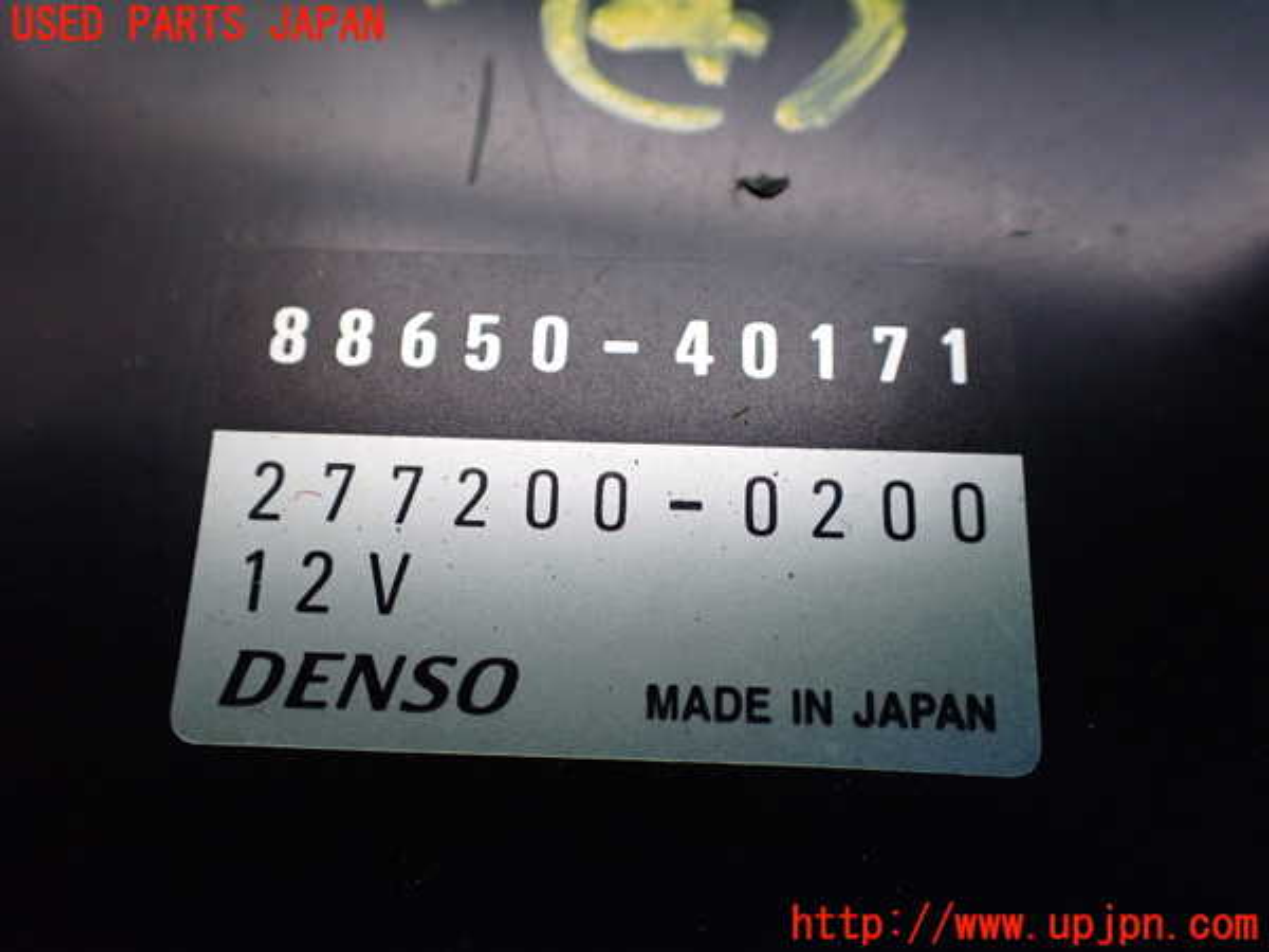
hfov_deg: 60.0
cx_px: 634
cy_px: 476
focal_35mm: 30
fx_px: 1100
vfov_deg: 46.8
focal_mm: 5.4
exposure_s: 1/60
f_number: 2.3
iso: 800
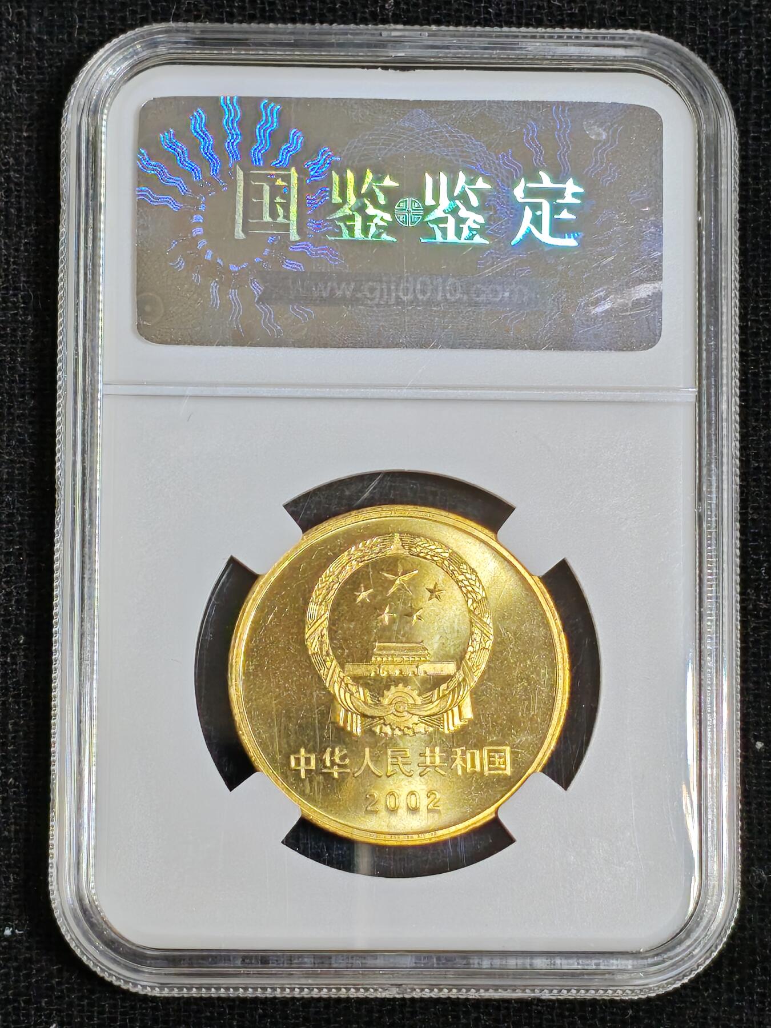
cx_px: 386
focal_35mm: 108
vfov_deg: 18.2
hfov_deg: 13.7
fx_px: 3207
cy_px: 514
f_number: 1.5
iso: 50
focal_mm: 4.94
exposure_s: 1/1910
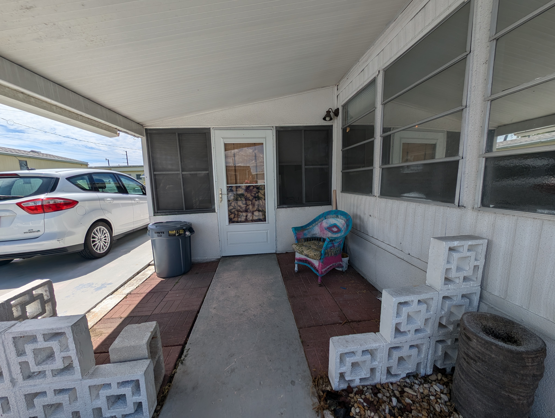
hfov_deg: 110.5
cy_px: 209
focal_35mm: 12
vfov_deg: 94.6
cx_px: 278
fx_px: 193
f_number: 1.95
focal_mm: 2.23
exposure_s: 1/1815
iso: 41
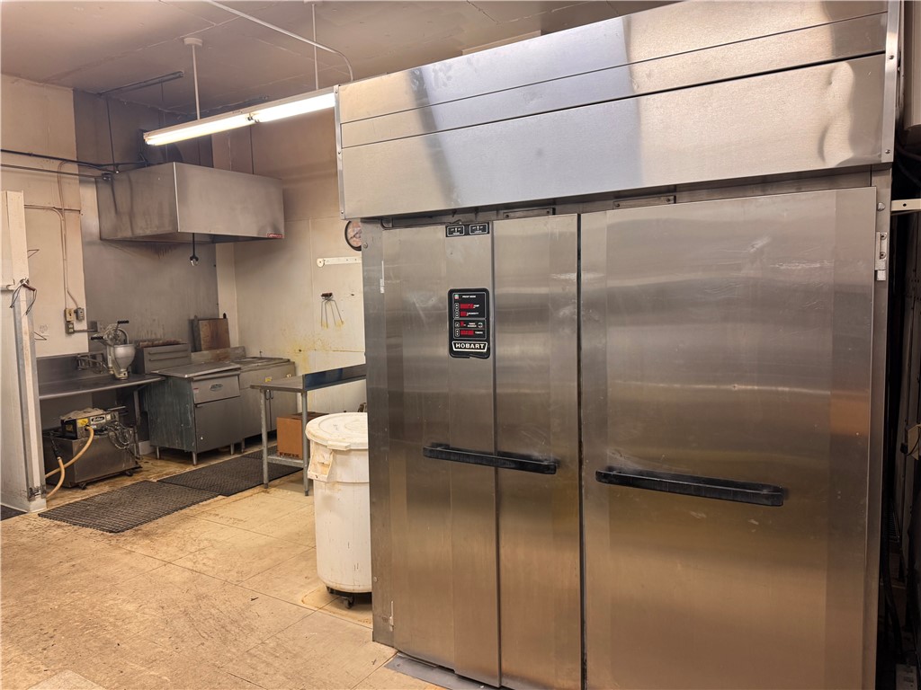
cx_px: 460
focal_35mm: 24
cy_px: 345
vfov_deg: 56.8
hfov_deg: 71.6
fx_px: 639
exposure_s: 1/60
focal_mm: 6.76
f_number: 1.78
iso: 160
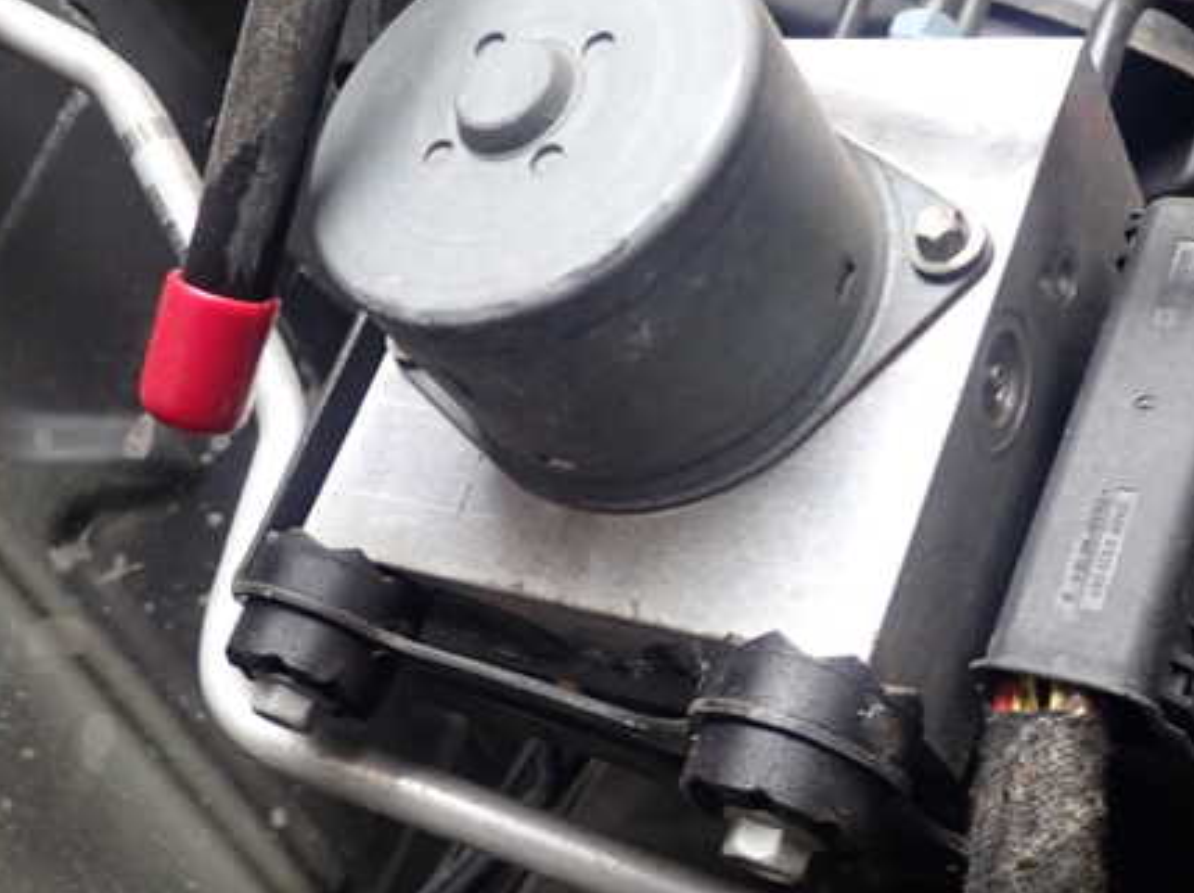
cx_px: 623
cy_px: 431
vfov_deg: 29.6
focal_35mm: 49
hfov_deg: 38.9
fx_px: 1689
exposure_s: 1/30
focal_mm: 6.42
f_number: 2.6
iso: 320
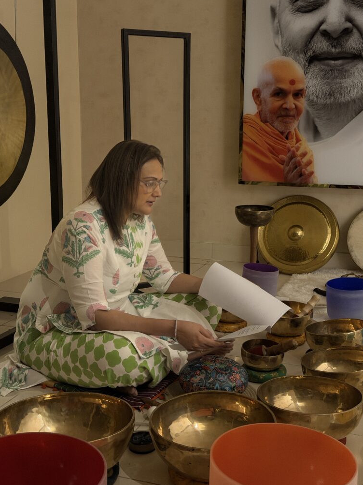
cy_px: 240
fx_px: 685
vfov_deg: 38.9
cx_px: 184
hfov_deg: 29.7
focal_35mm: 49
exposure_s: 1/20
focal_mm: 6.76
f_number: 1.78
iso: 640
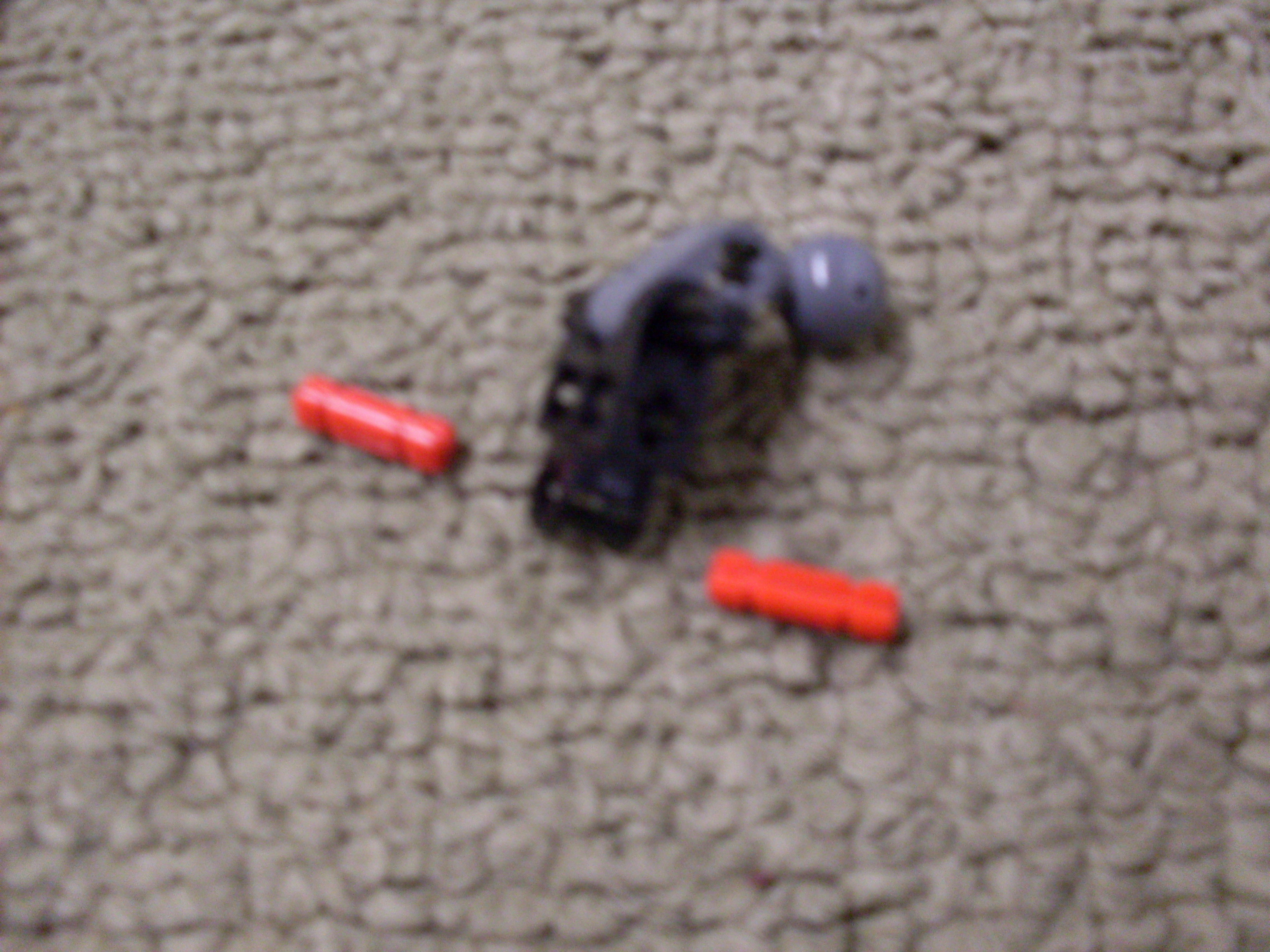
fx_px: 1394
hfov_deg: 49.0
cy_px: 476
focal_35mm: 38
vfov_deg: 37.7
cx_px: 635
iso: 200
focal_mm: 6.3
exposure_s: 1/15
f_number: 2.8
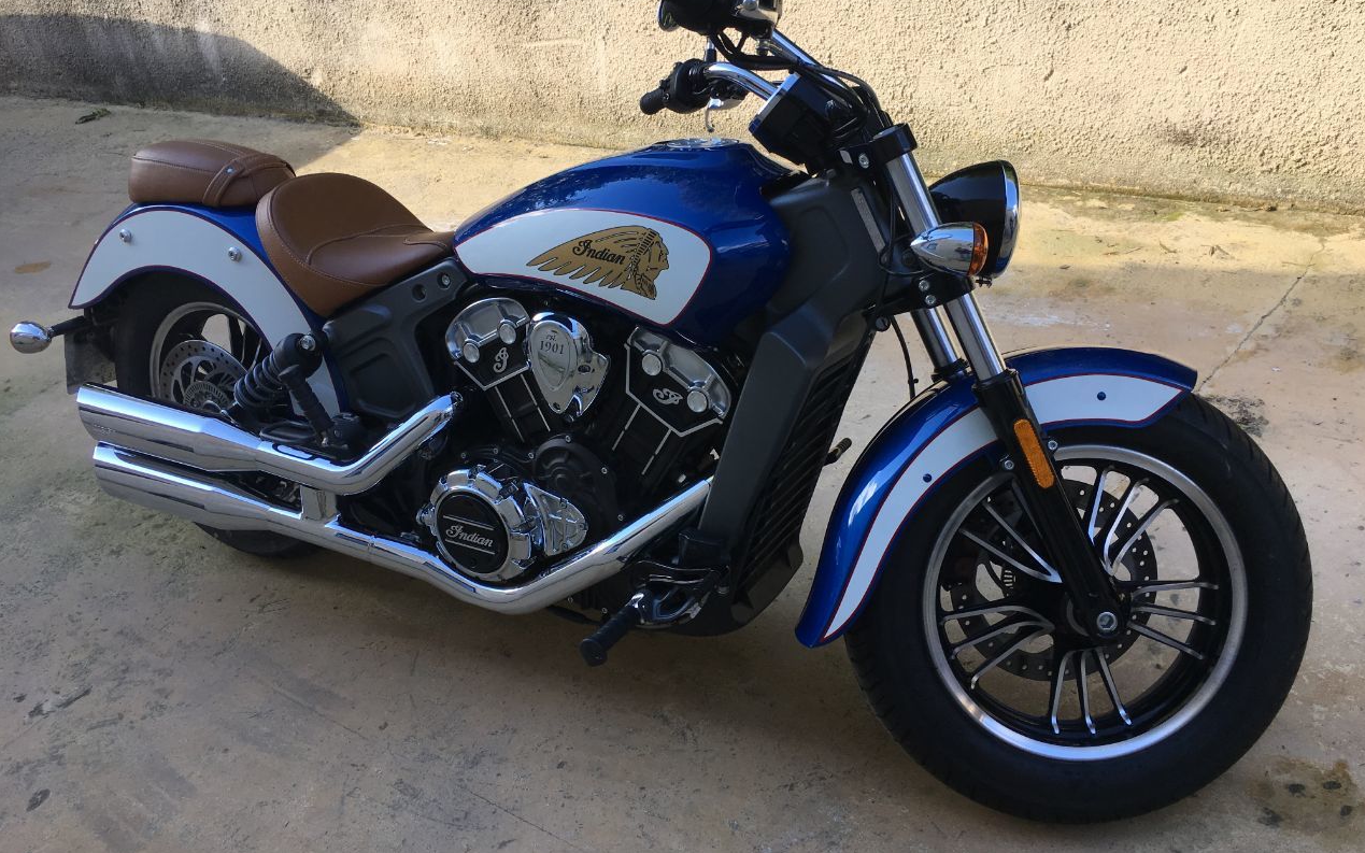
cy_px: 401
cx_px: 686
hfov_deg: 61.2
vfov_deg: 40.6
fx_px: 1153
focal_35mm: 31
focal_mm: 4.15
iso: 25
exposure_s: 1/358
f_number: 2.2
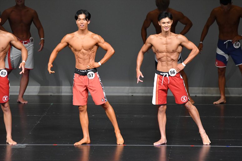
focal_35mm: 315
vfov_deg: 4.4
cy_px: 80
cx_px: 121
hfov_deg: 6.5
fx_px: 2116
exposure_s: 1/400
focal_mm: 210
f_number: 5.6
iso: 4000
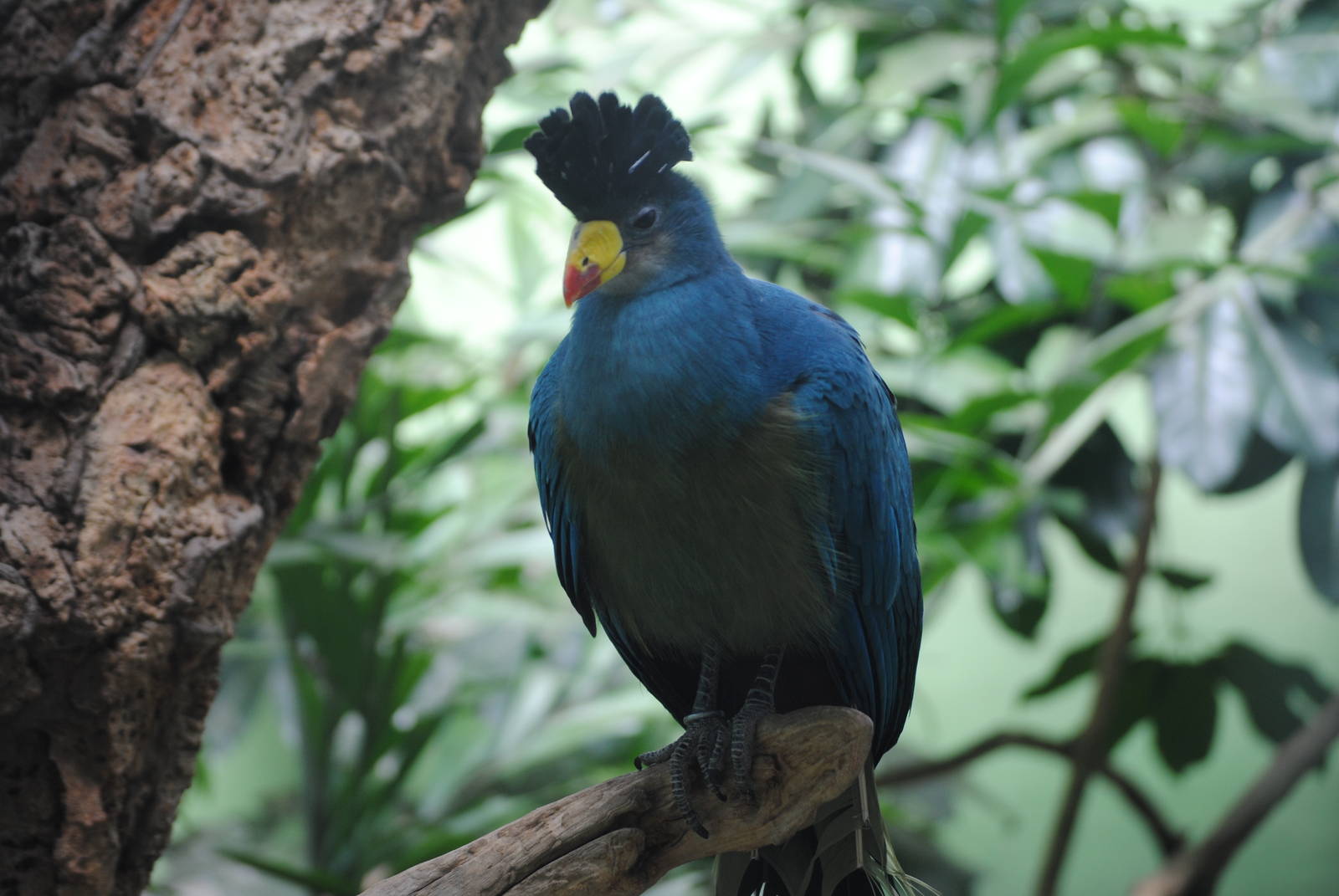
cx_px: 670
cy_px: 448
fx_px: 4022
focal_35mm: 108
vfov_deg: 12.7
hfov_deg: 18.9
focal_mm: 72
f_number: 4.2
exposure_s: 1/125
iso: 200
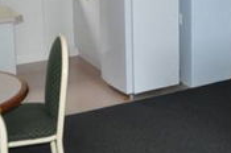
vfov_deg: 17.5
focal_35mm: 74
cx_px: 187
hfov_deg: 26.8
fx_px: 474
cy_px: -32
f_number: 3.5
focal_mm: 18
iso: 800
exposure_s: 1/60
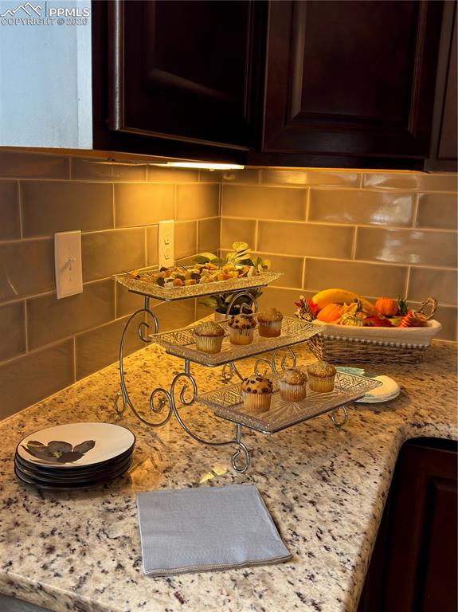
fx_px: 618
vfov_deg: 52.7
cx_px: 229
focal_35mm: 35
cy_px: 306
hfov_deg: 40.7
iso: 125
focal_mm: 6.76
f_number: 1.78
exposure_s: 1/60
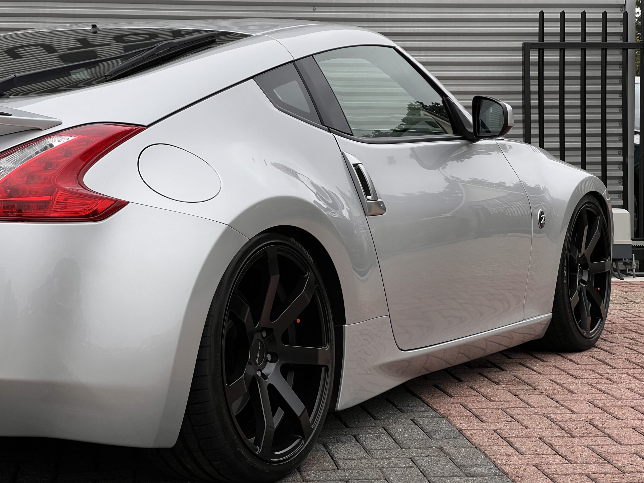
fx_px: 1433
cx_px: 322
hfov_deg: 25.3
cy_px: 242
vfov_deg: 19.1
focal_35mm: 77
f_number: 2.8
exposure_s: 1/157
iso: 32
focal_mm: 9
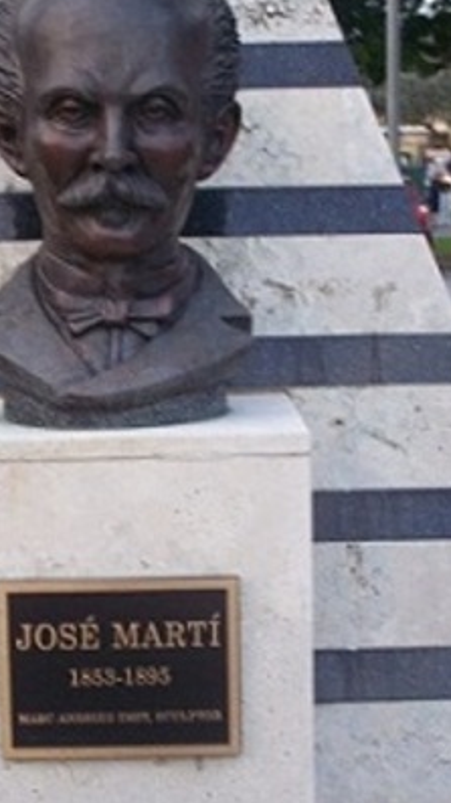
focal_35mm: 99
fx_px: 2107
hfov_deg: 12.2
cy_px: 386
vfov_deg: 21.6
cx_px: 130
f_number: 3.2
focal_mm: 12.4
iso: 80
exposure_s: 1/80
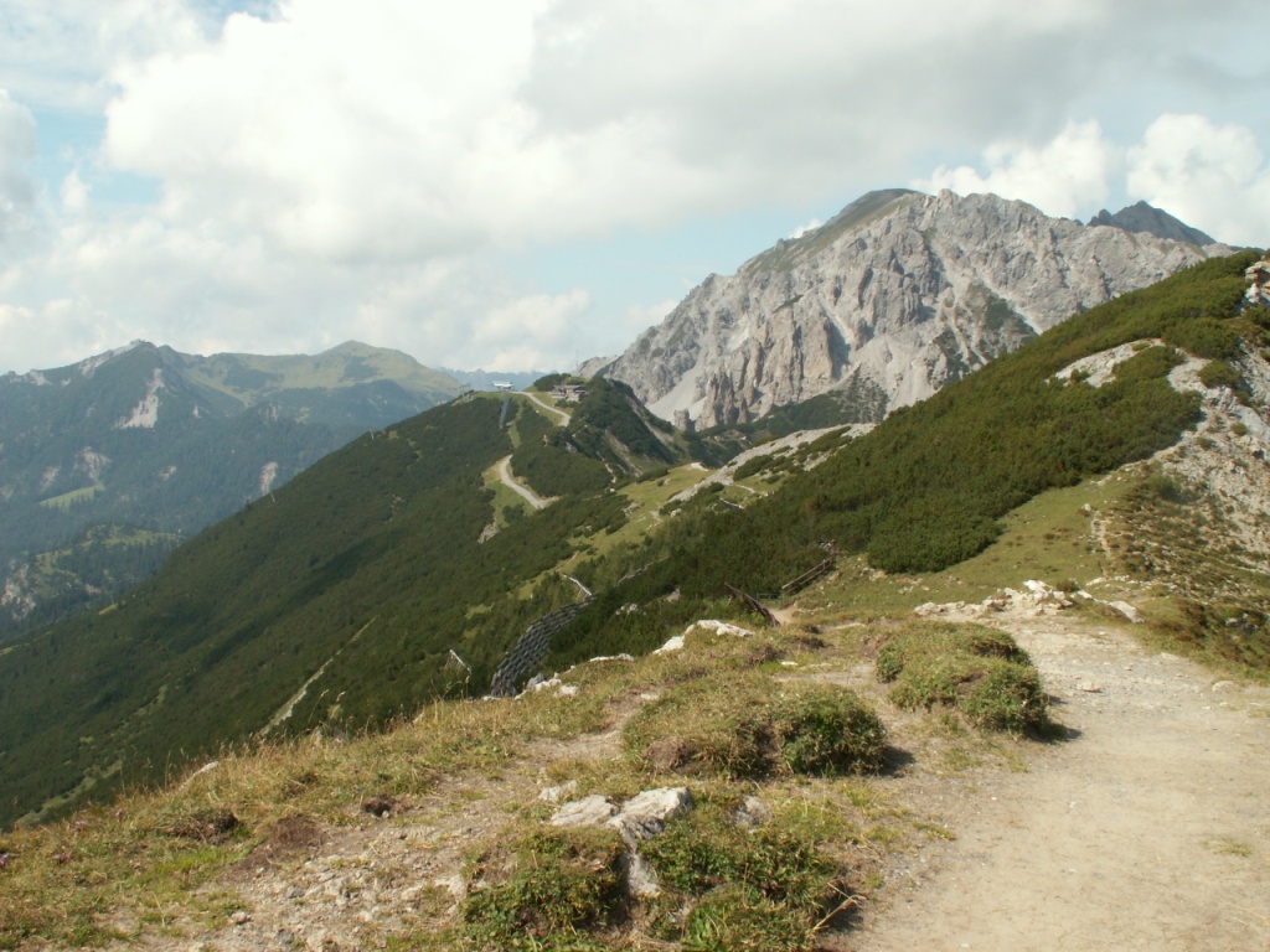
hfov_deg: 49.0
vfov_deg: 37.7
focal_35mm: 38
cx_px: 635
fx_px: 1394
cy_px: 476
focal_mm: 6.37
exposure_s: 1/125
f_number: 8
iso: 50
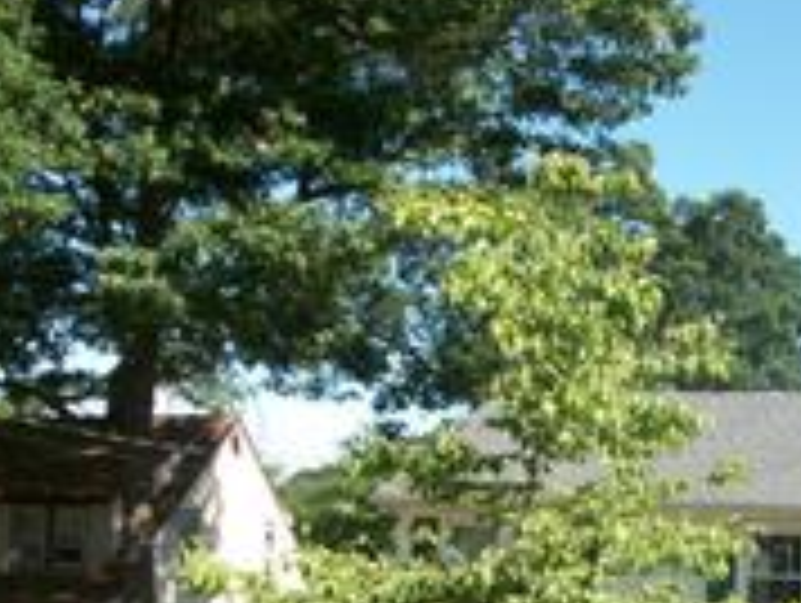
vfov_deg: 21.9
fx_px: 1529
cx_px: 644
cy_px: 518
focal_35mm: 66
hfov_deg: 28.7
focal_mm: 5.7
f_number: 2.8
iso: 64
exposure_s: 1/484
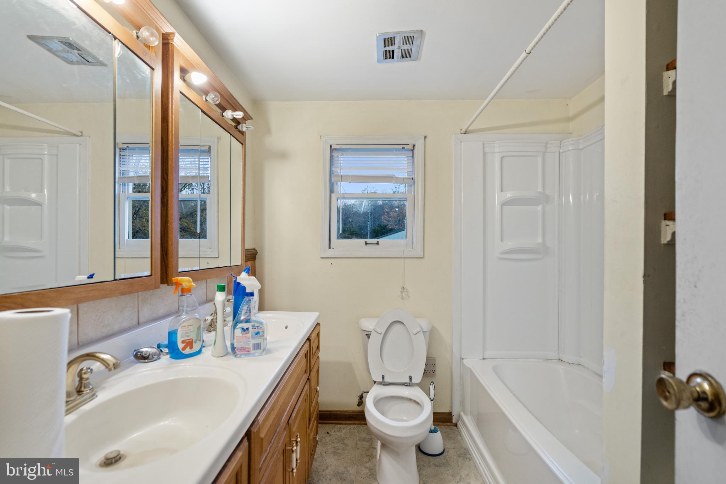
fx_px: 323
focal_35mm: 16
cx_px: 363
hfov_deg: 96.7
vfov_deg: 73.7
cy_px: 242
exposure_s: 1/25
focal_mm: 16
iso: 320
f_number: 4
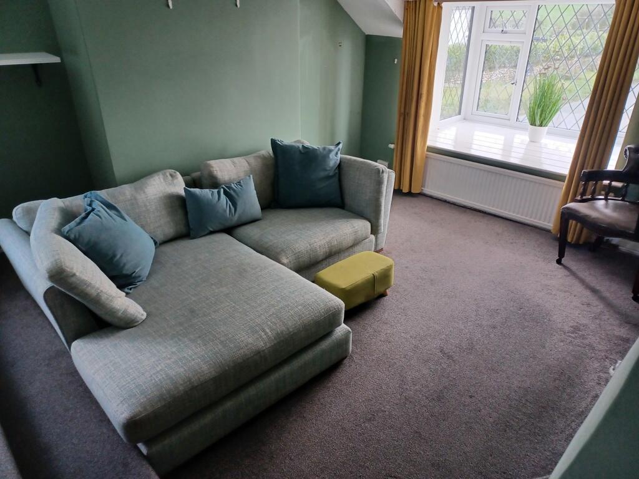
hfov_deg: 69.4
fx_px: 461
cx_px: 320
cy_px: 240
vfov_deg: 54.9
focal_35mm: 25
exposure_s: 1/50
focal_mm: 4.6
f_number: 1.8
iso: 200
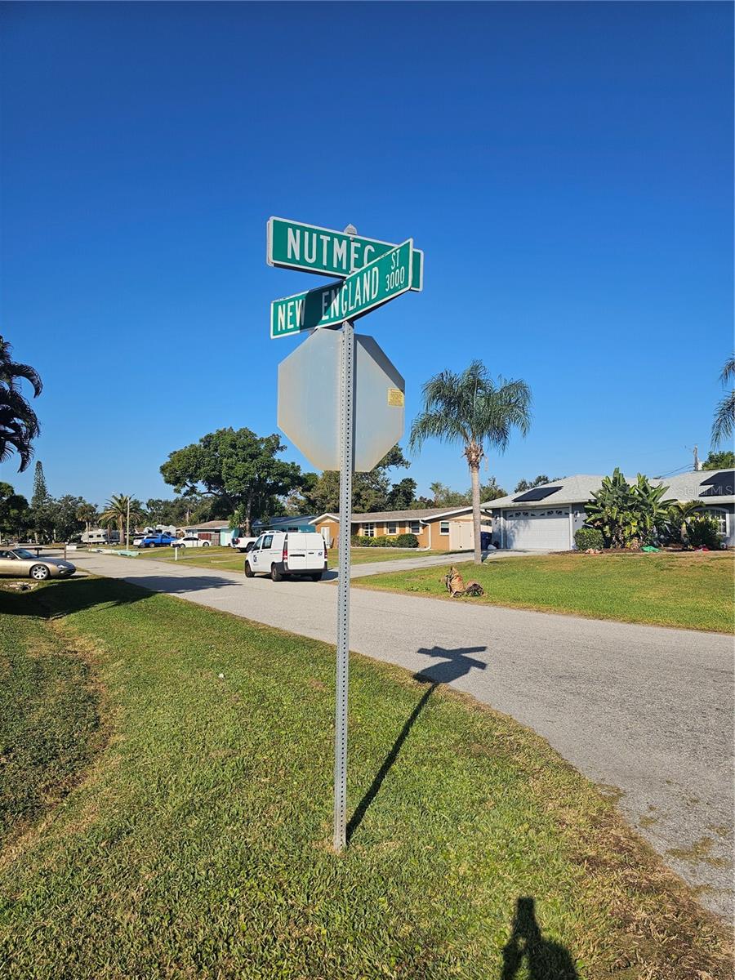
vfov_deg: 73.9
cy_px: 490
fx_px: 651
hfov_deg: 58.9
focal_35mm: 23
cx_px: 368
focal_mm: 6.3
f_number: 1.7
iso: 12
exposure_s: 1/1550
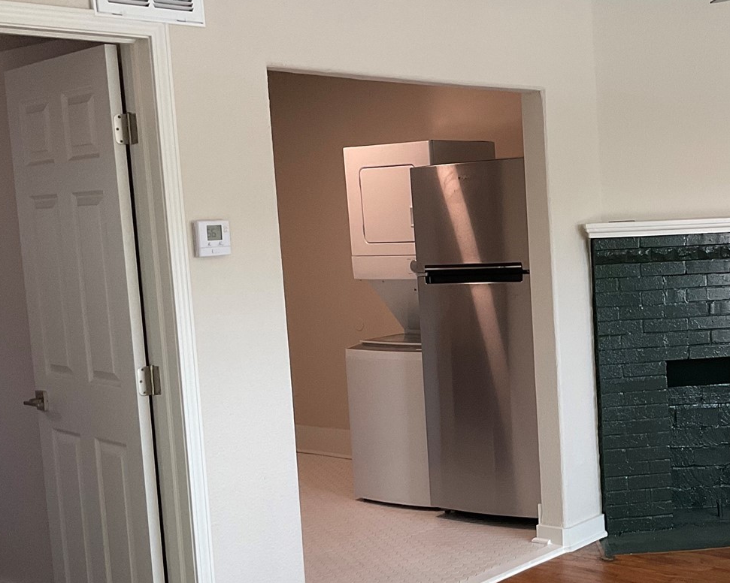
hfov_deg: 32.6
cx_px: 596
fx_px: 1209
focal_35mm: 56
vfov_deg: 27.1
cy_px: 343
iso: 64
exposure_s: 1/82
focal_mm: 3
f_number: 1.8
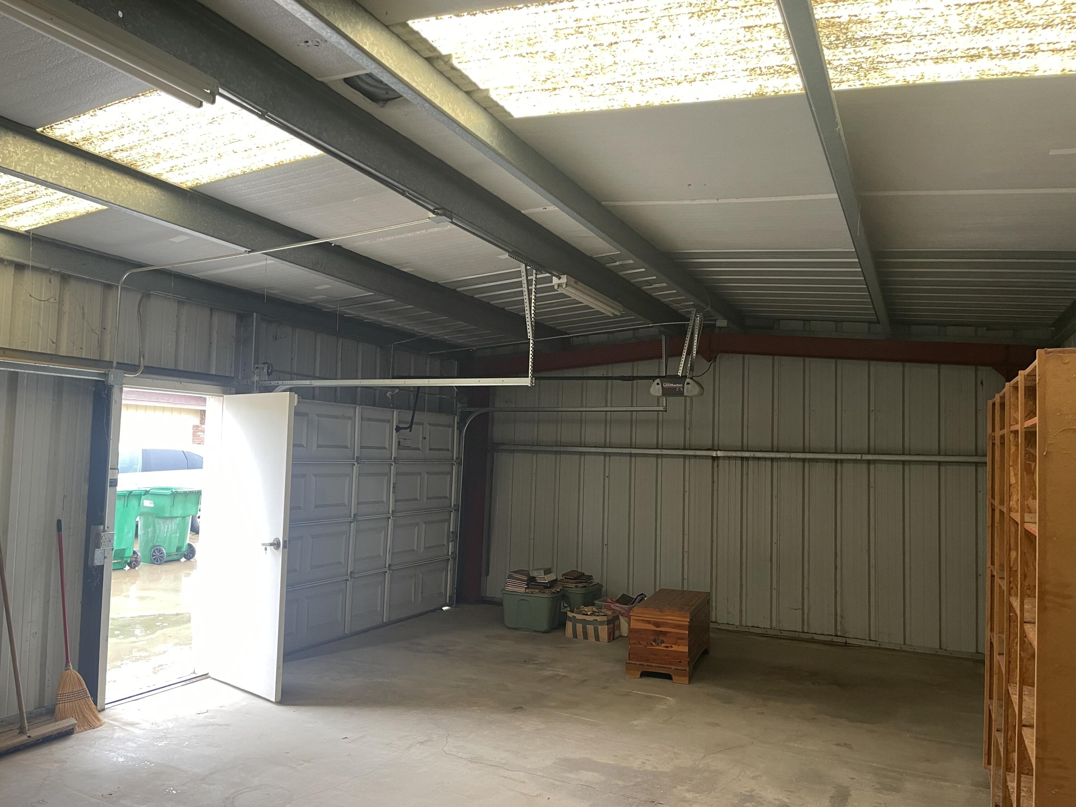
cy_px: 404
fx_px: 777
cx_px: 538
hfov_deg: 69.4
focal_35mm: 25
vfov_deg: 54.9
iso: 250
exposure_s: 1/60
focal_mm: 5.1
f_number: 1.6
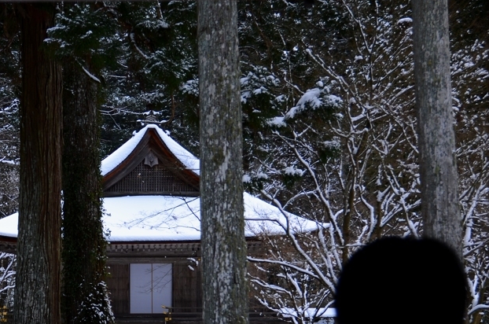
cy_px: 263
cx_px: 127
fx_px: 1139
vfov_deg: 16.1
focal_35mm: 84
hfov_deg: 24.0
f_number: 4
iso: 100
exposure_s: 1/250
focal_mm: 34
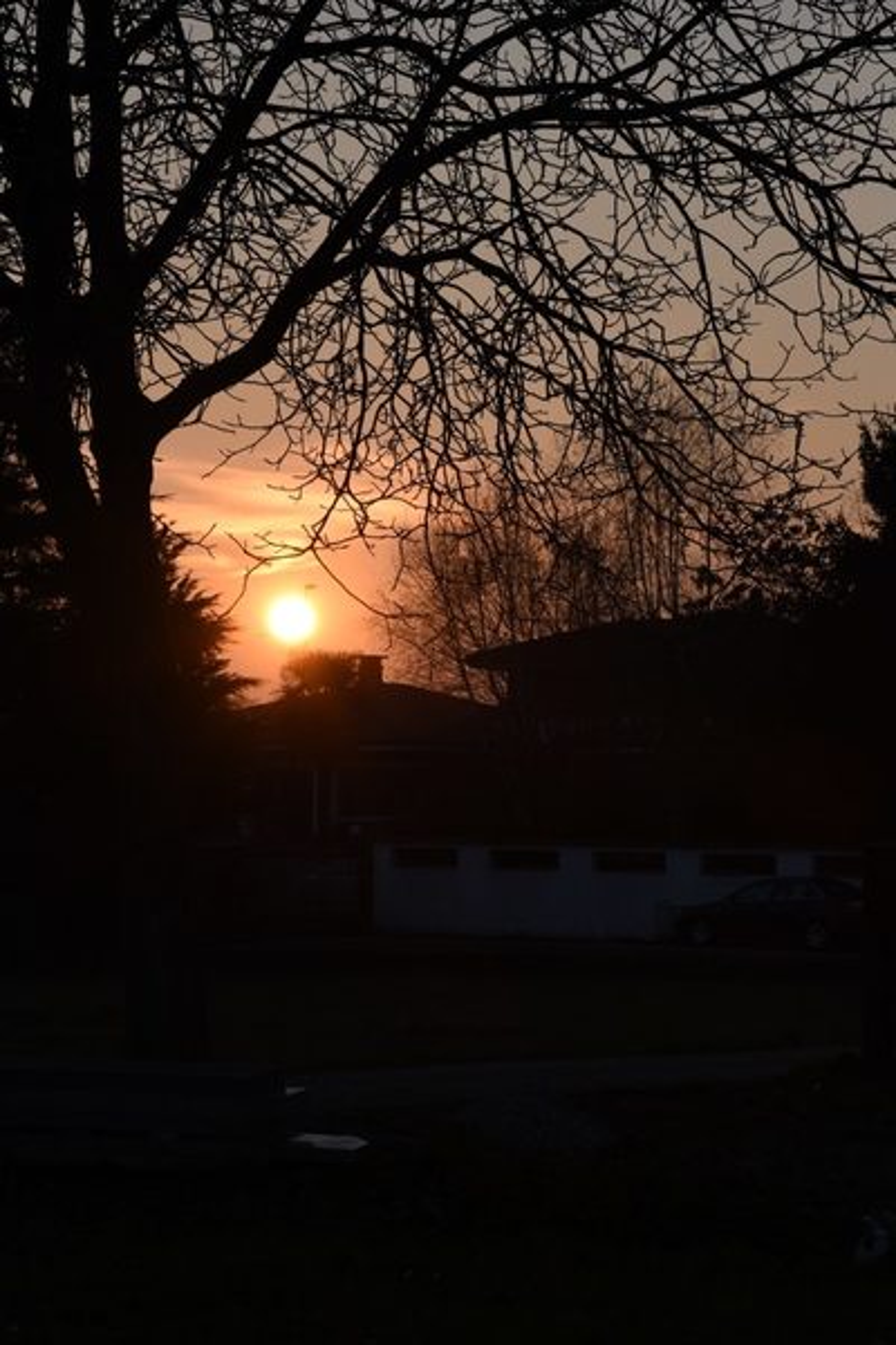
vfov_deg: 18.6
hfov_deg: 12.5
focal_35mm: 110
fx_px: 4106
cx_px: 448
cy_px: 672
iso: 800
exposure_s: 1/1250
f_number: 11
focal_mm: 110
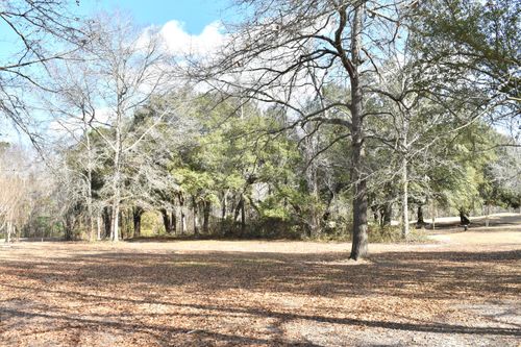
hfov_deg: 53.1
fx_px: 521
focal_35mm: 36
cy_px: 174
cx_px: 260
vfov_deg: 36.8
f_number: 8
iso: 200
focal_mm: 24
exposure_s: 1/250
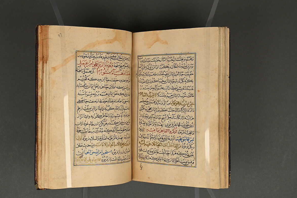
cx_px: 148
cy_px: 99
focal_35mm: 58
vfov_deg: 23.4
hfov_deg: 34.5
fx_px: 478
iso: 250
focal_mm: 57
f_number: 13
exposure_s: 1/30
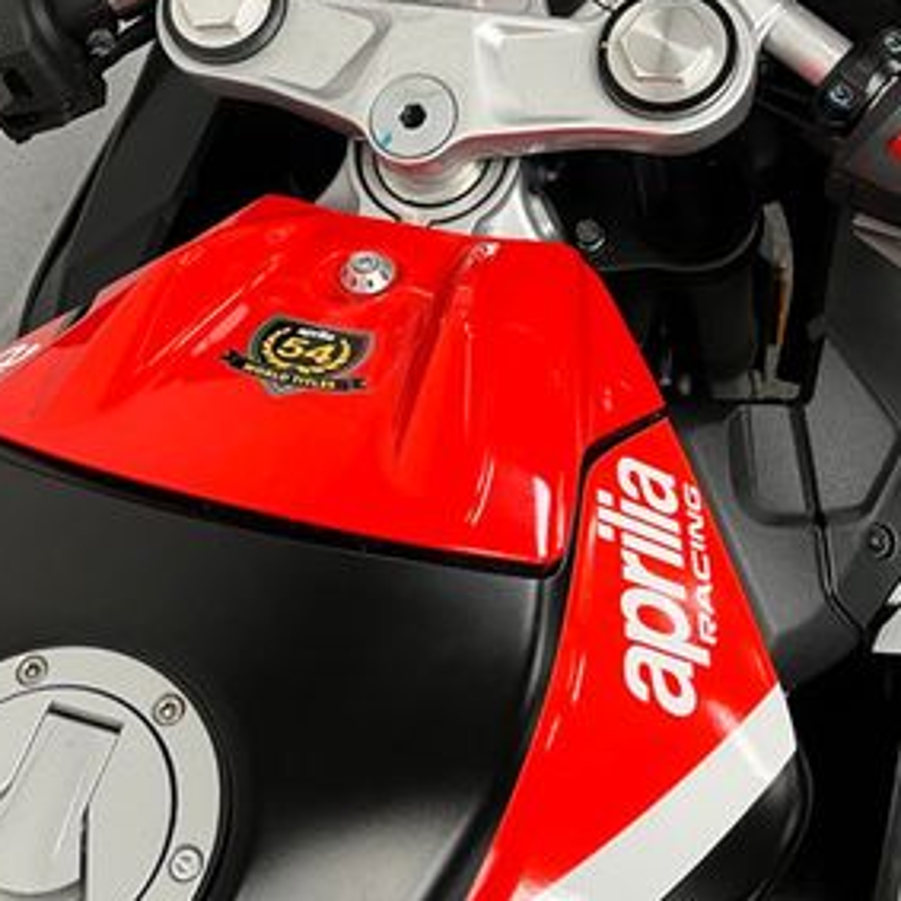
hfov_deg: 32.6
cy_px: 293
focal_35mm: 52
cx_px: 341
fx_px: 1531
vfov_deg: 32.5
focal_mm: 5.1
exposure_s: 1/50
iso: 100
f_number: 1.6
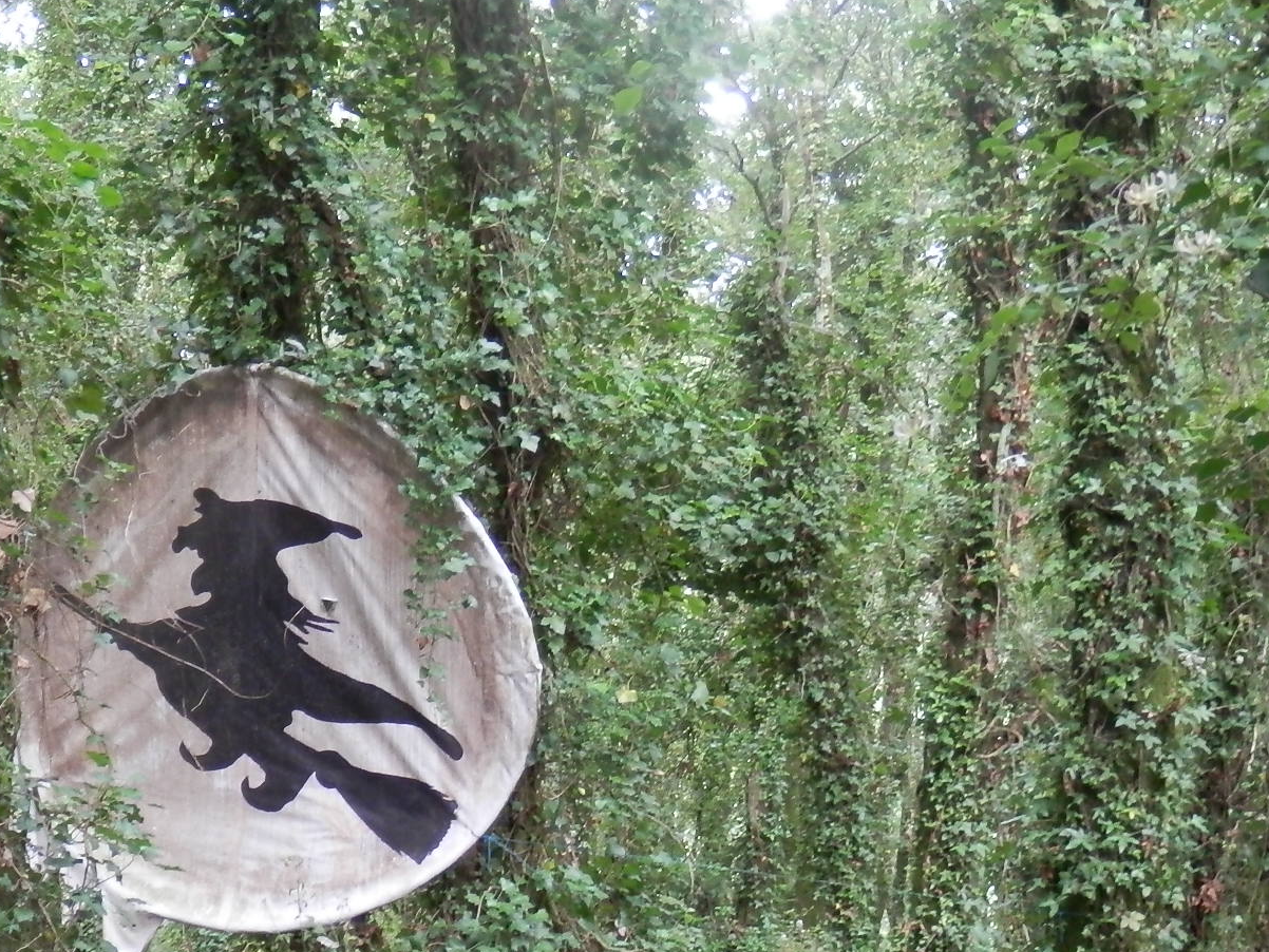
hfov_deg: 21.1
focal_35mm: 92
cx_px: 291
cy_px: 694
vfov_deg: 16.0
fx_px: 3373
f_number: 4.1
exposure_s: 1/15
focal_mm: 9.8
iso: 200
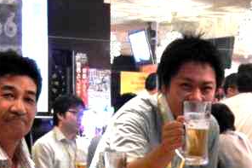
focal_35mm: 117
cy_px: 153
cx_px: 226
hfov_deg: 17.3
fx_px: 819
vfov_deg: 11.6
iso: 200
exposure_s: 1/2.6
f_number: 3.9
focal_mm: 9.3
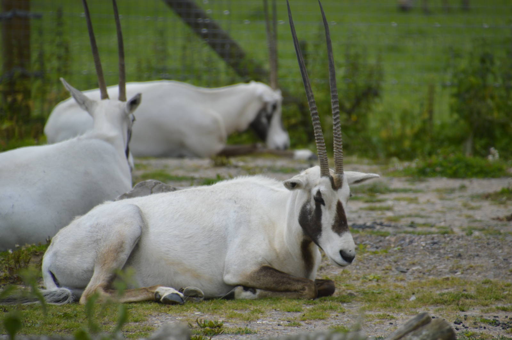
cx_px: 256
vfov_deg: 3.0
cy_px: 170
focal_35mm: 450
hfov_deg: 4.6
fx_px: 6395
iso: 140
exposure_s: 1/500
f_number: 6.3
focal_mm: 300
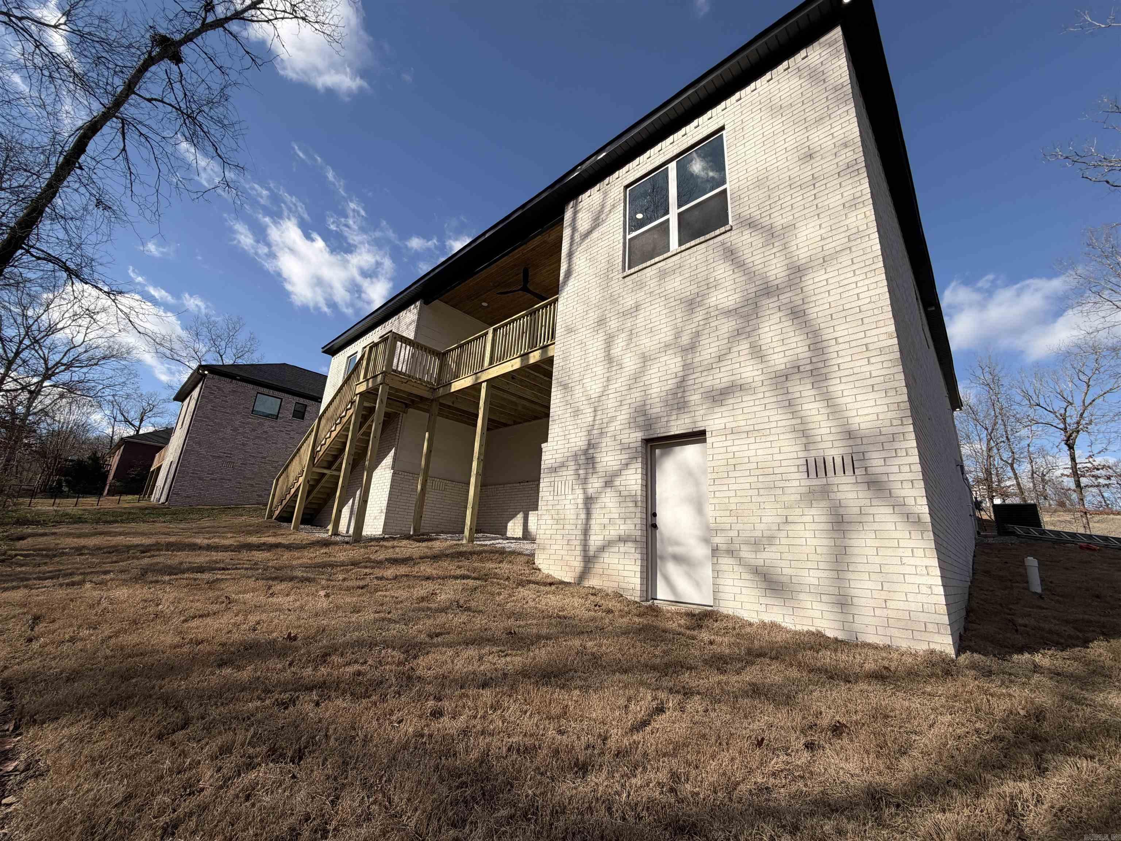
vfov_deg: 85.7
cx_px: 560
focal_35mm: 14
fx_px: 453
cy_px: 420
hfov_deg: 102.1
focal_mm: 2.22
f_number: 2.2
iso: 20
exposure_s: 1/770
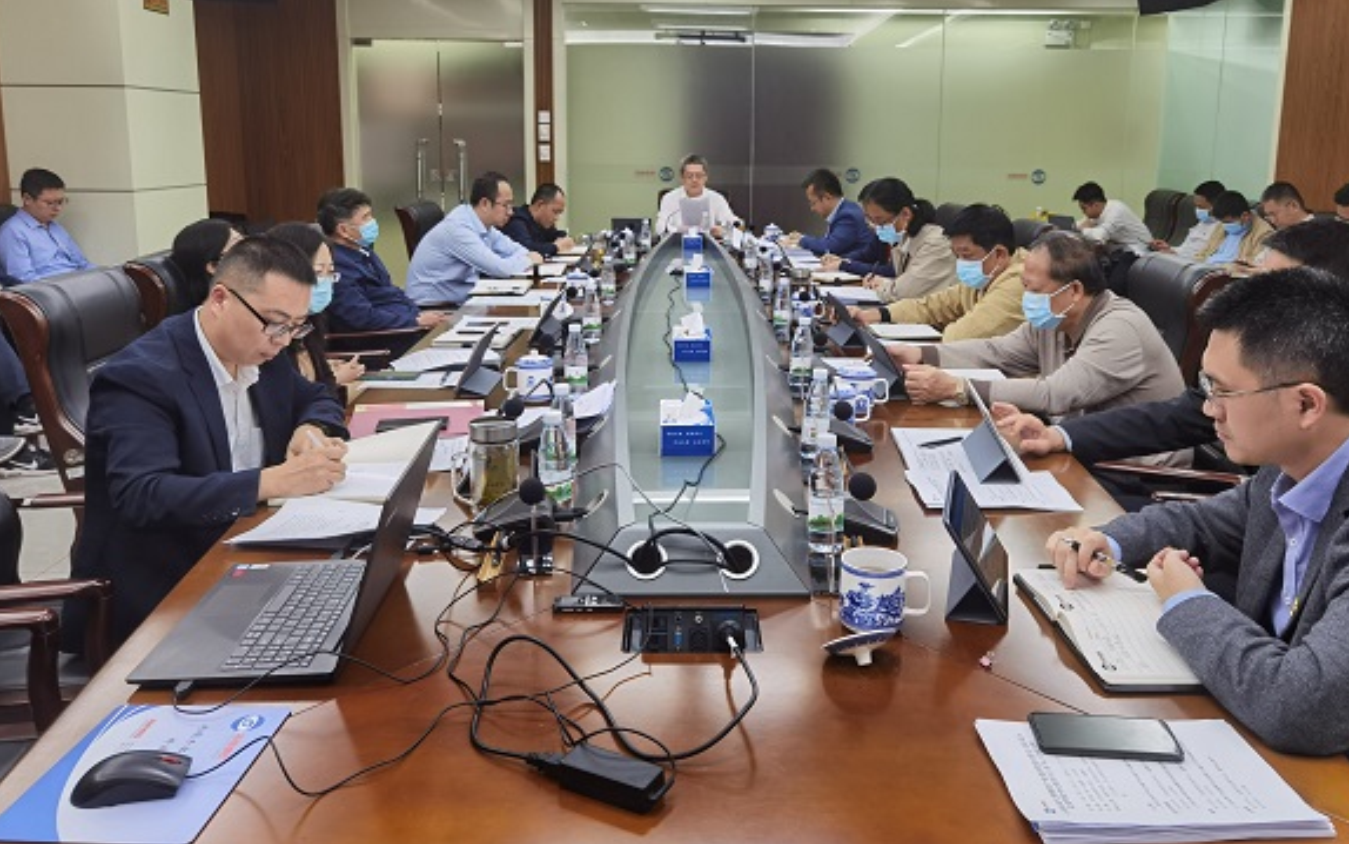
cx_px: 706
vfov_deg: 42.9
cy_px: 333
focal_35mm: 29
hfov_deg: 64.6
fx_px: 1066
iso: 64
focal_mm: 6.71
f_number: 1.9
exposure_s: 1/50
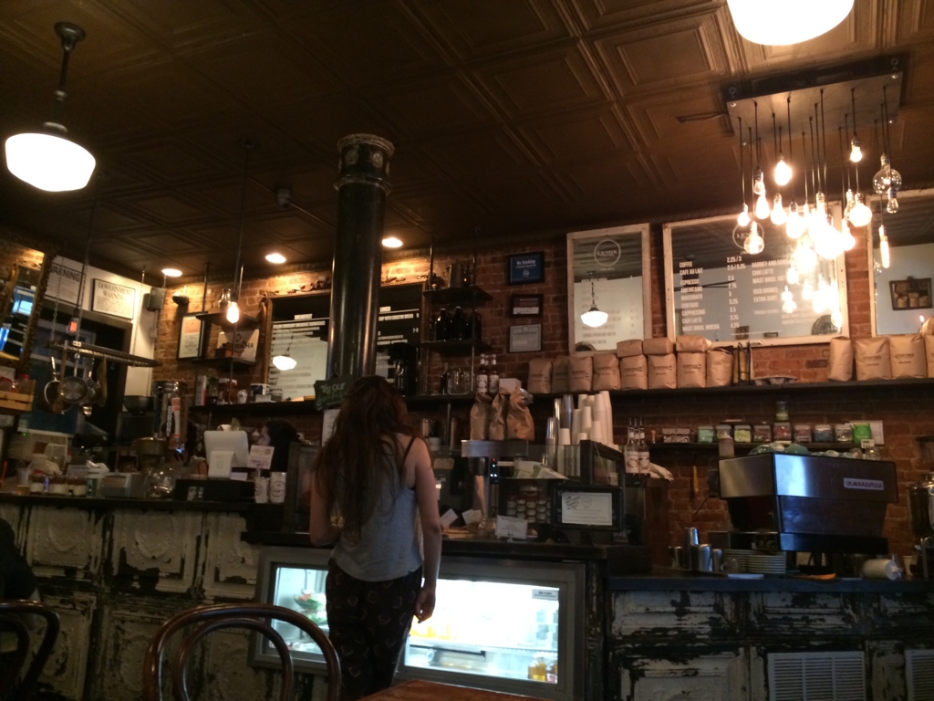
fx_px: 782
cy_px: 350
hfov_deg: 61.7
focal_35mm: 29
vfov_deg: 48.2
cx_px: 467
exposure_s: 1/17
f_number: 2.2
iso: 250
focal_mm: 4.15
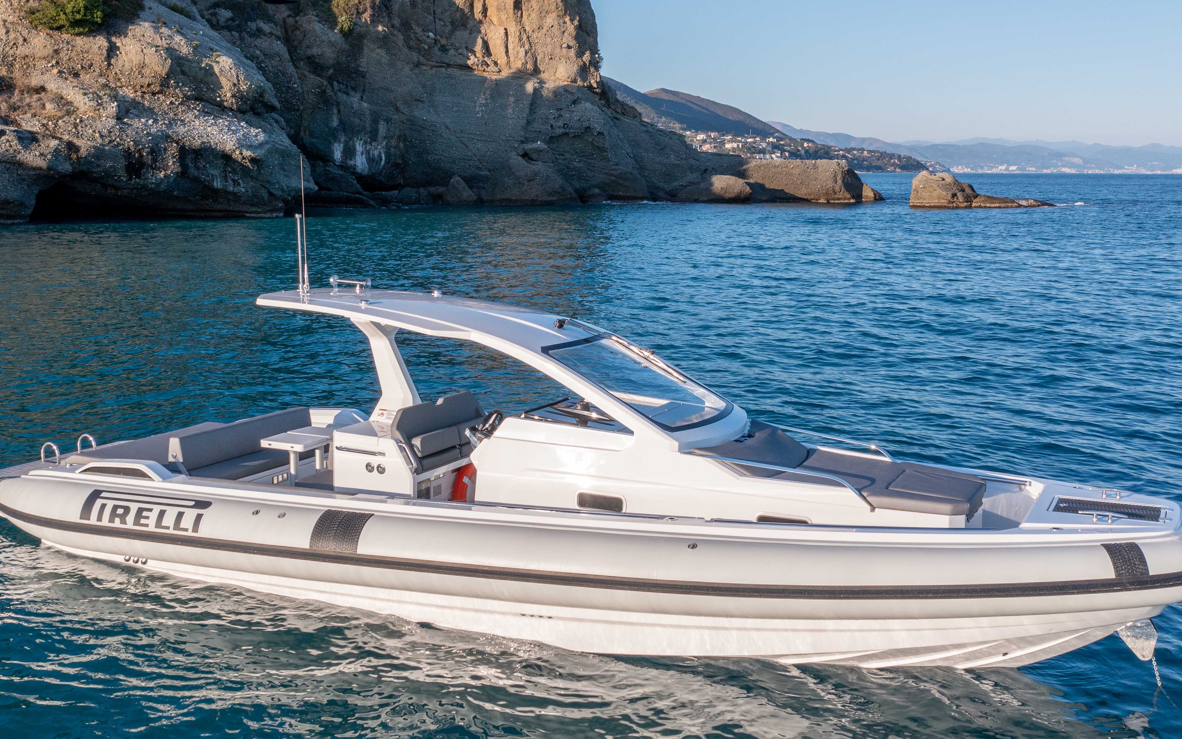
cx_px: 564
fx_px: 1224
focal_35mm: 38
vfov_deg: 33.5
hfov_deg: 51.5
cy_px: 303
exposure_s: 1/400
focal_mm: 10.26
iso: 100
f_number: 5.6
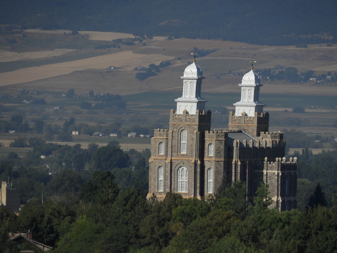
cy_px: 126
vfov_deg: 2.5
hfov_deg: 3.3
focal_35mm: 600
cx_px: 168
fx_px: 5841
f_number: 5.6
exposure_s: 1/1250
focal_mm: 107.5
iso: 100
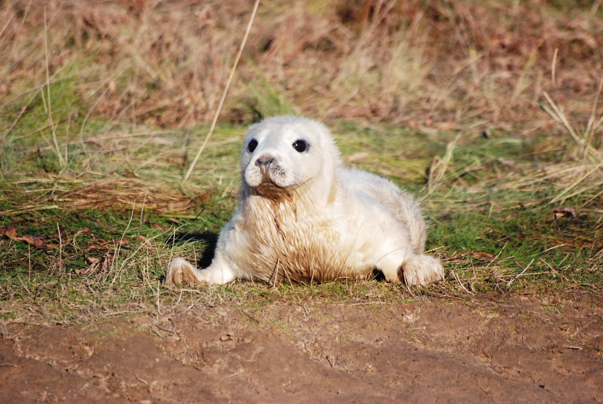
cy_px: 202
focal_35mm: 450
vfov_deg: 3.1
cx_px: 302
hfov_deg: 4.6
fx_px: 7546
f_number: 6.3
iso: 1000
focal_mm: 300
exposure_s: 1/2500
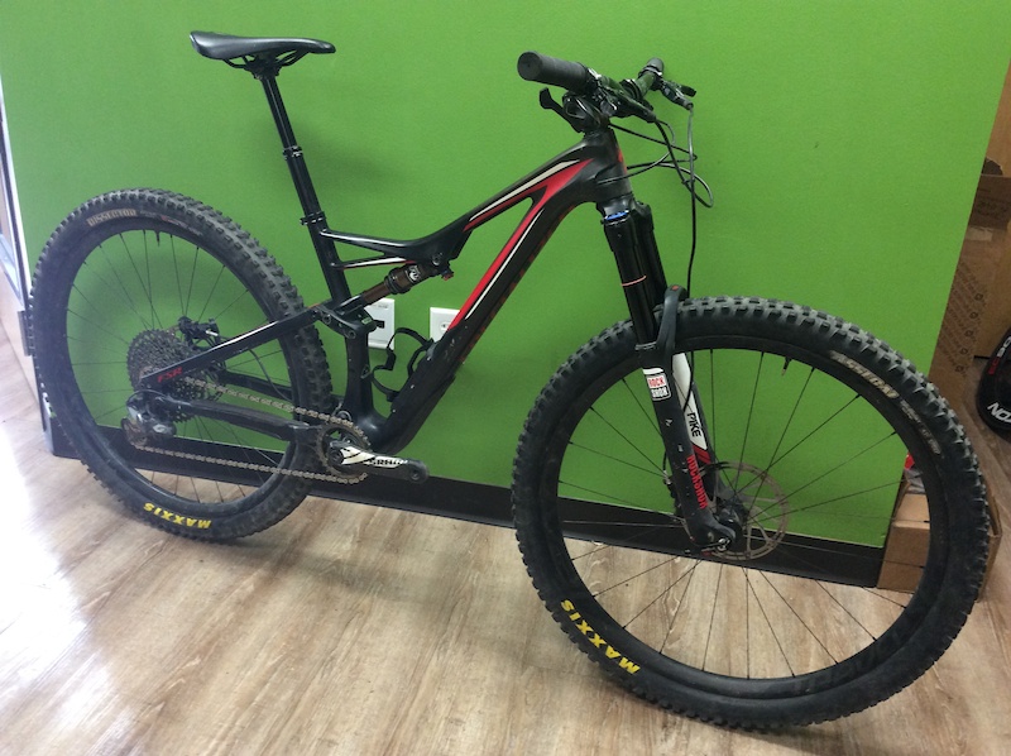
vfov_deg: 44.1
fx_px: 933
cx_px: 506
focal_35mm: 32
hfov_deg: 56.9
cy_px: 378
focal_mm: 3.3
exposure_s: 1/24
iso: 100
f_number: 2.4
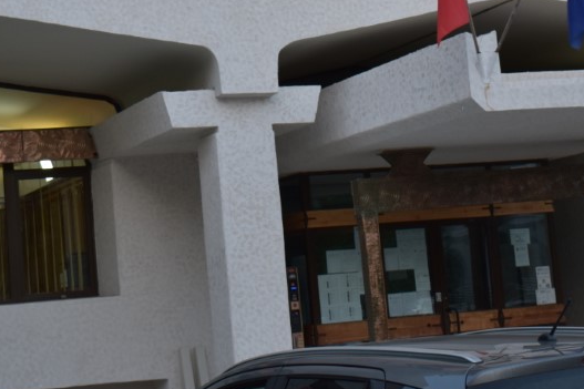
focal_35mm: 105
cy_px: -11
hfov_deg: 19.5
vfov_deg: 12.8
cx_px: 273
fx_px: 1703
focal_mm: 32
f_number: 4.5
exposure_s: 1/60
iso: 360
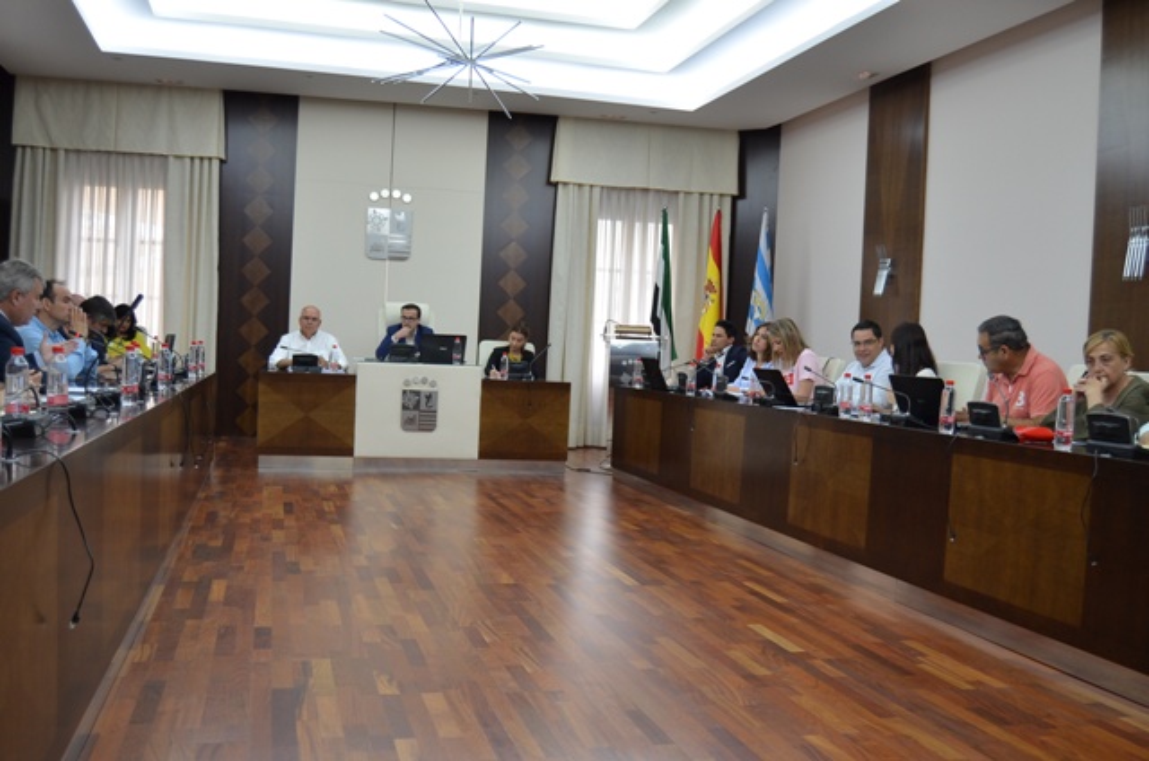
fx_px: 1099
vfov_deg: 38.2
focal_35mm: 34
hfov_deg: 55.2
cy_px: 380
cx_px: 574
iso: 450
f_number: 4
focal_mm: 23
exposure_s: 1/60
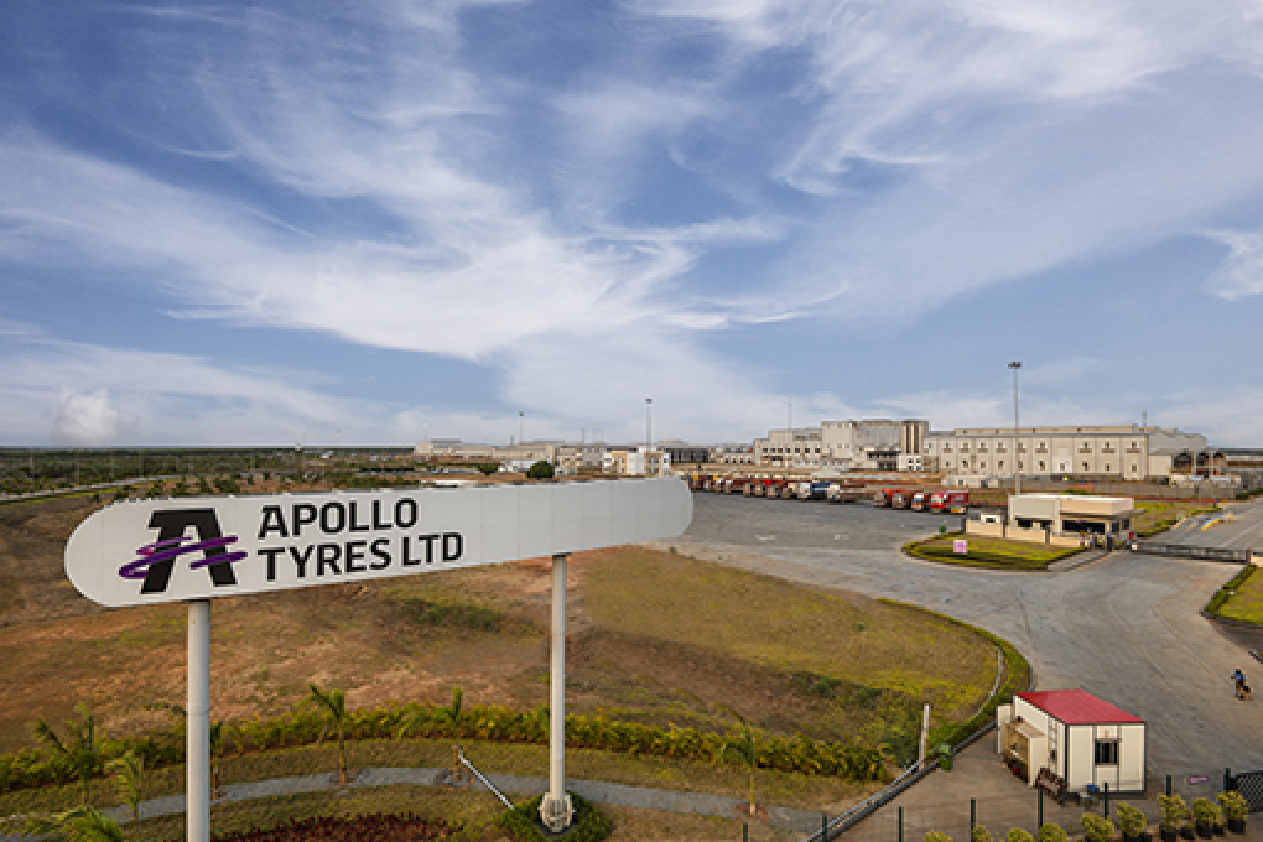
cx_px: 632
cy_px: 421
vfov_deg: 73.7
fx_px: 561
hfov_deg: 96.7
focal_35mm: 16
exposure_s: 1/100
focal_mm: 16
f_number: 6.3
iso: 200
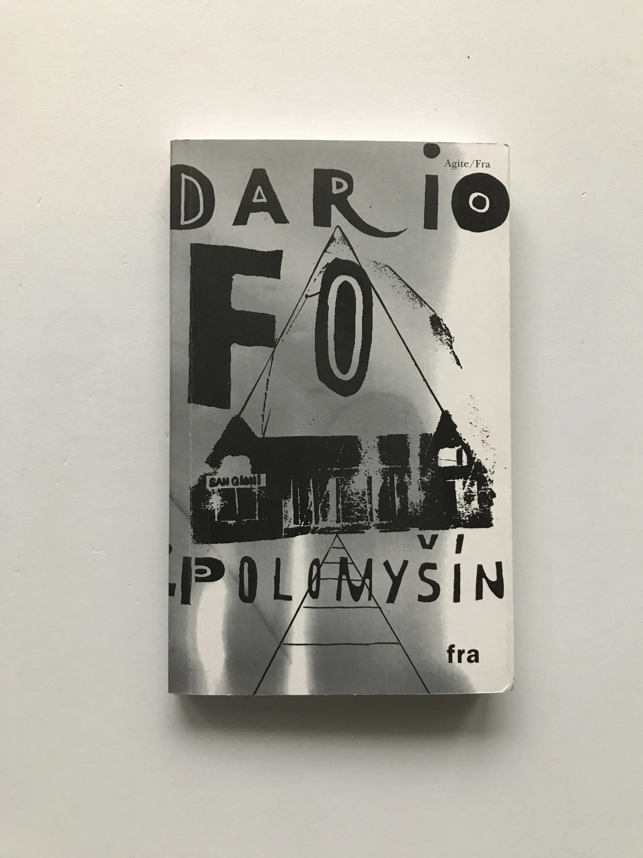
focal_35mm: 28
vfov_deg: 63.4
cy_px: 429
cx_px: 322
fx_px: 693
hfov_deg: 49.7
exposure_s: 1/25
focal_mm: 3.99
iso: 32
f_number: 1.8
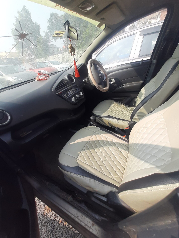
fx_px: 90
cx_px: 90
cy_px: 119
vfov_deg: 106.2
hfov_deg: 89.9
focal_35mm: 13
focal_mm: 1.42
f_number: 2.2
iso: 40
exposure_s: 1/362
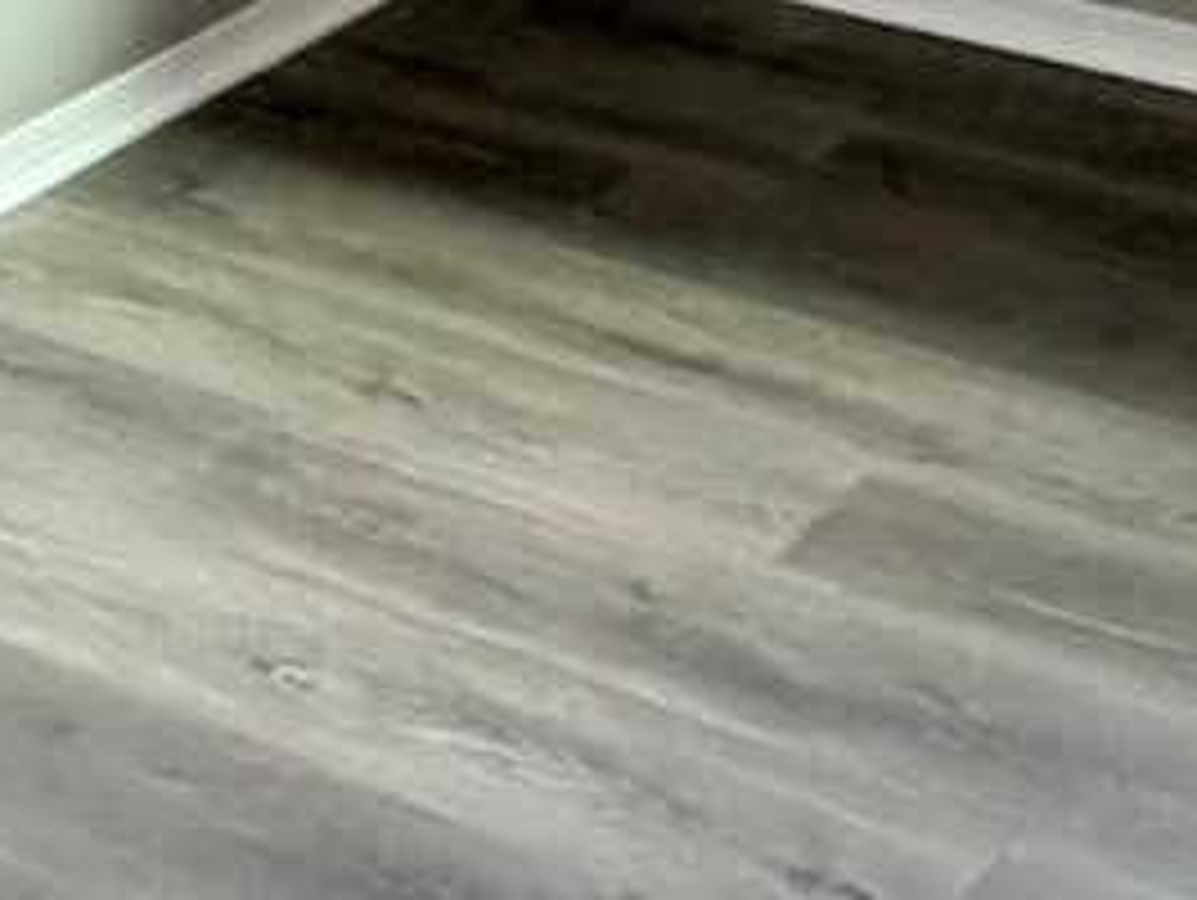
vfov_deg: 12.7
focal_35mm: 101
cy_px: -936
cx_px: 882
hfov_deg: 19.3
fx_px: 3496
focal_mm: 2.22
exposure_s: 1/60
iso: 200
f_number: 2.2
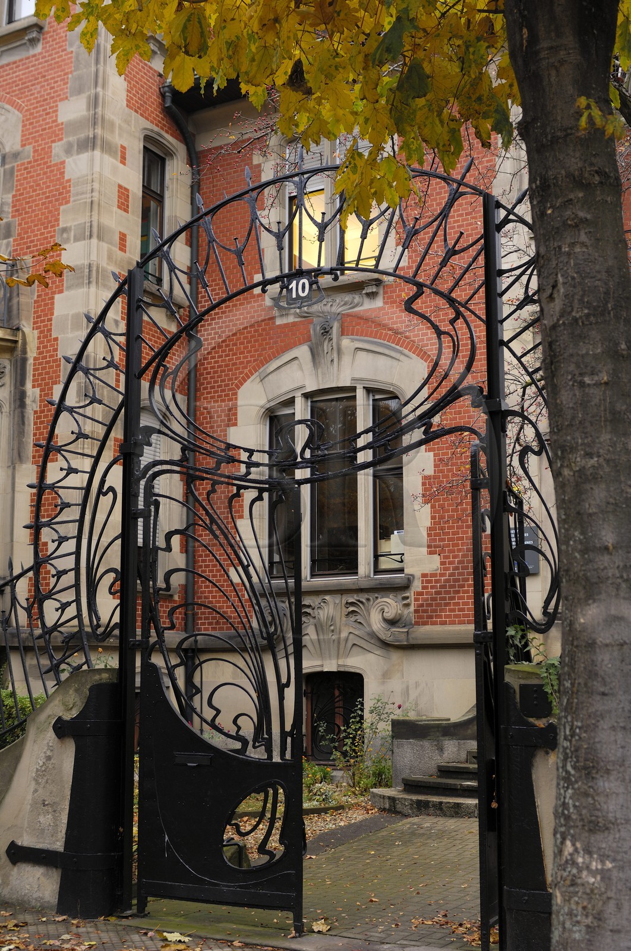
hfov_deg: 31.8
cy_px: 476
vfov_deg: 46.5
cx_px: 316
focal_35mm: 42
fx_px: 1108
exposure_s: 1/50
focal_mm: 28
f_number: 3.2
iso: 100
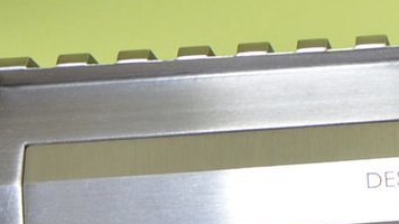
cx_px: 694
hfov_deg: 11.2
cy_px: 352
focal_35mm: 181
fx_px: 1914
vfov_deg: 6.6
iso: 500
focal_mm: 24
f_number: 5.6
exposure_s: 1/125
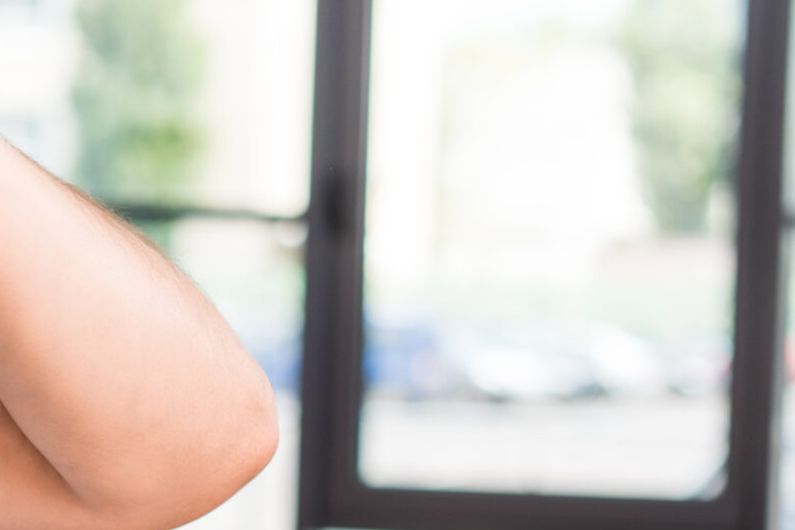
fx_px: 3599
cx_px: -442
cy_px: 565
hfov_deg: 12.0
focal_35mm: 163
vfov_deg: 8.4
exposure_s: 1/160
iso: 100
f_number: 2.8
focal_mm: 50
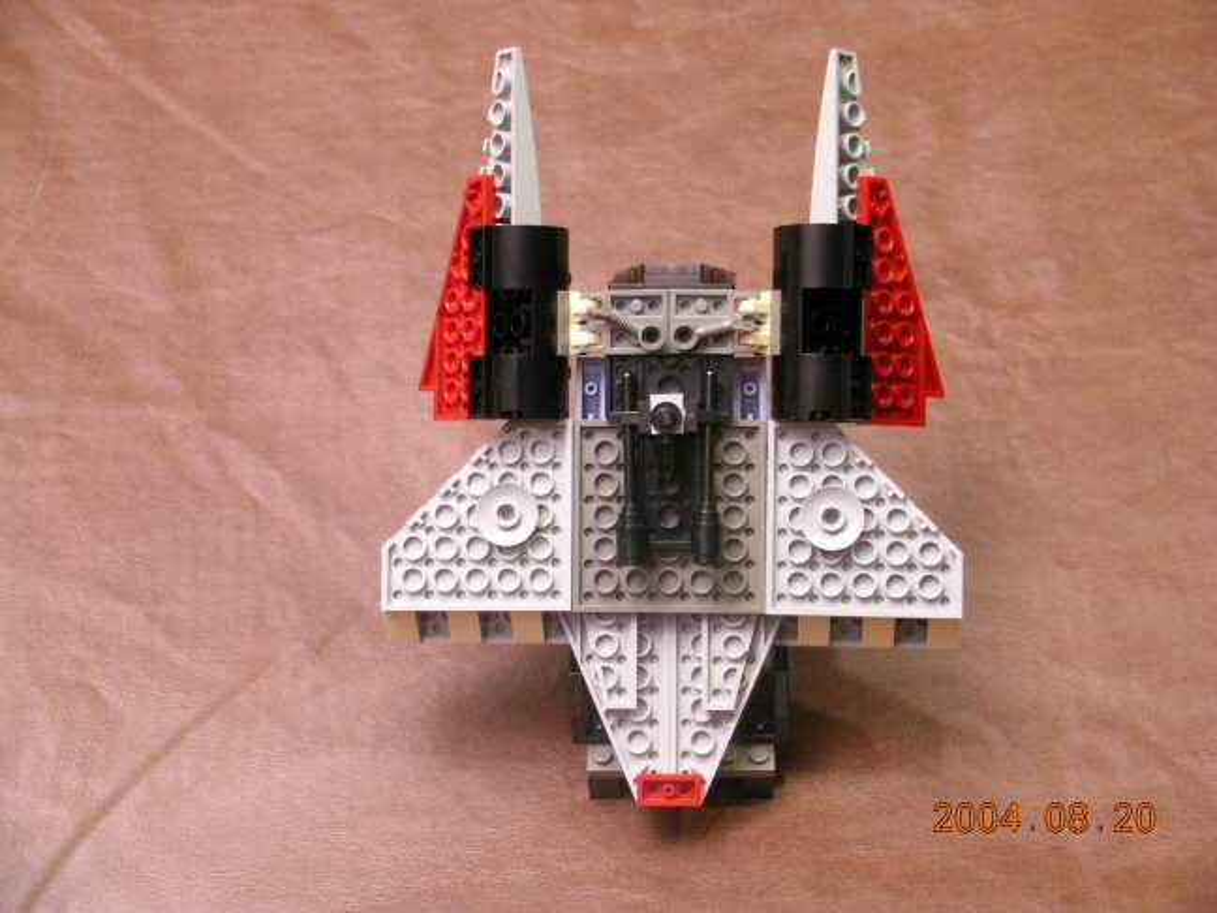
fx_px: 2285
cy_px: 456
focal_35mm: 65
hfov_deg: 29.8
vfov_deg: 22.6
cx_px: 608
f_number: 3.8
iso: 95
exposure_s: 1/4
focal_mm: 13.5
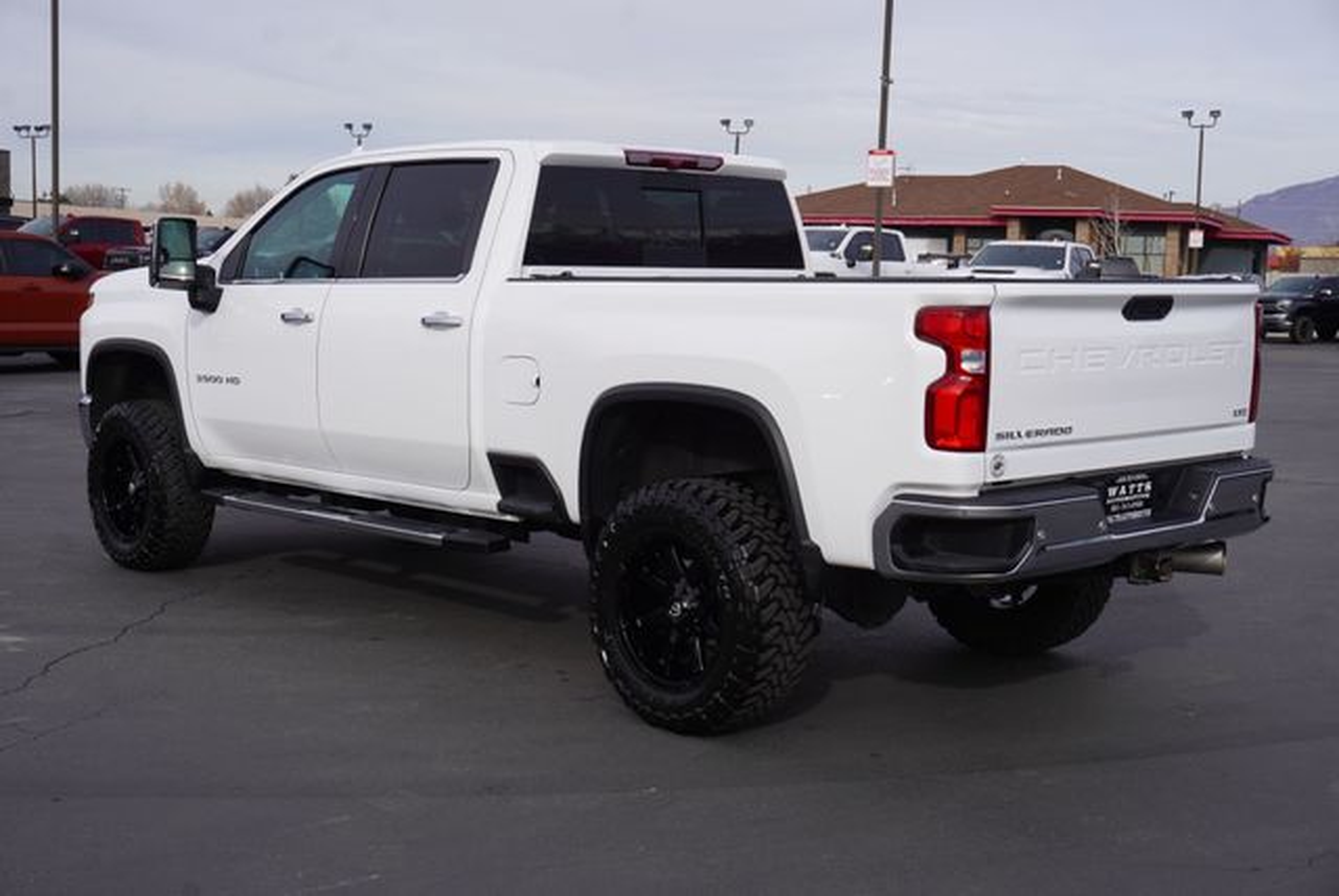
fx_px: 1731
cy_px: 448
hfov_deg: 42.3
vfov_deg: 29.0
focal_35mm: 46
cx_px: 670
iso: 100
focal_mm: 31
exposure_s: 1/125
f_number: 11
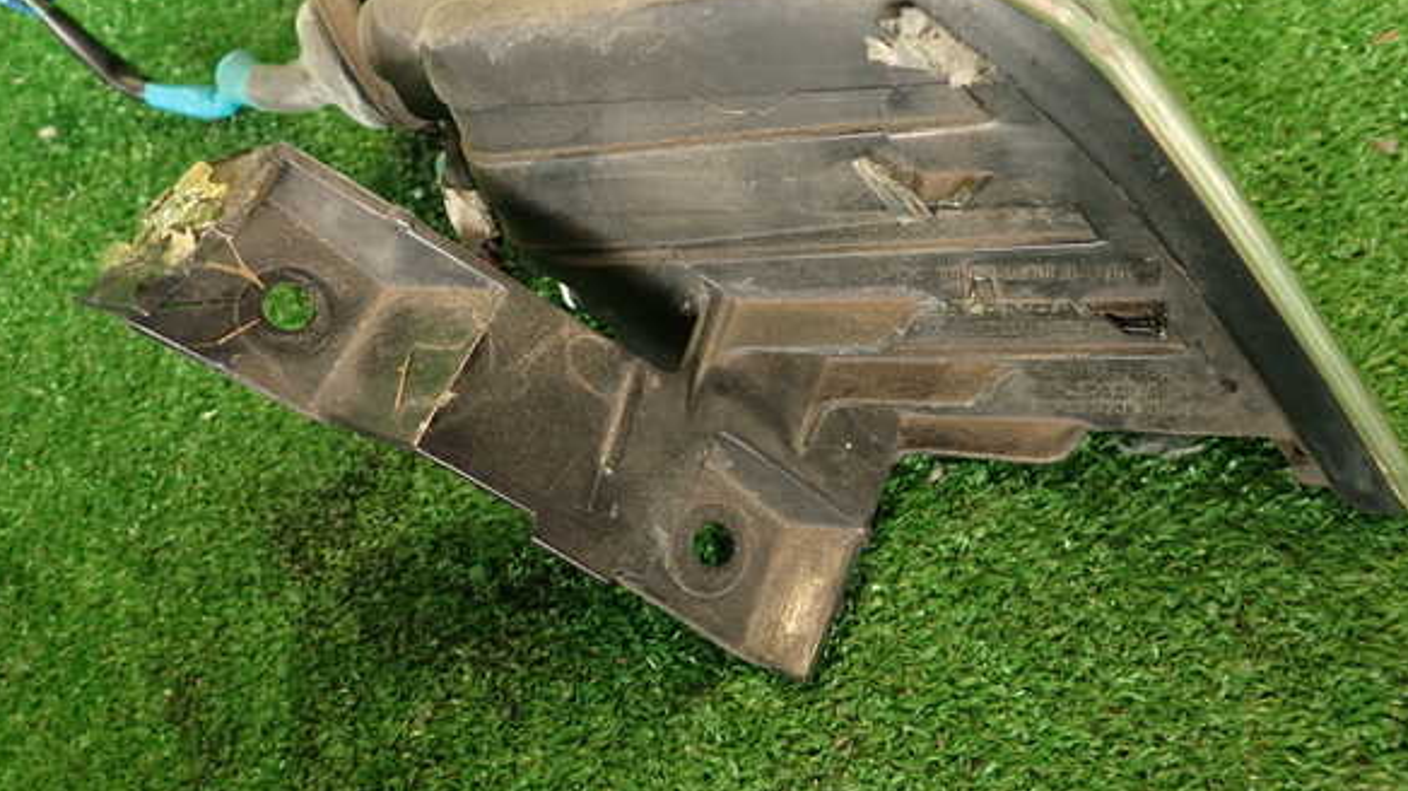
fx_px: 1045
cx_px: 694
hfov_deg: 67.9
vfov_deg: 41.3
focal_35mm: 28
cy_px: 318
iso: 200
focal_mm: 4.5
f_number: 2
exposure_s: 1/40
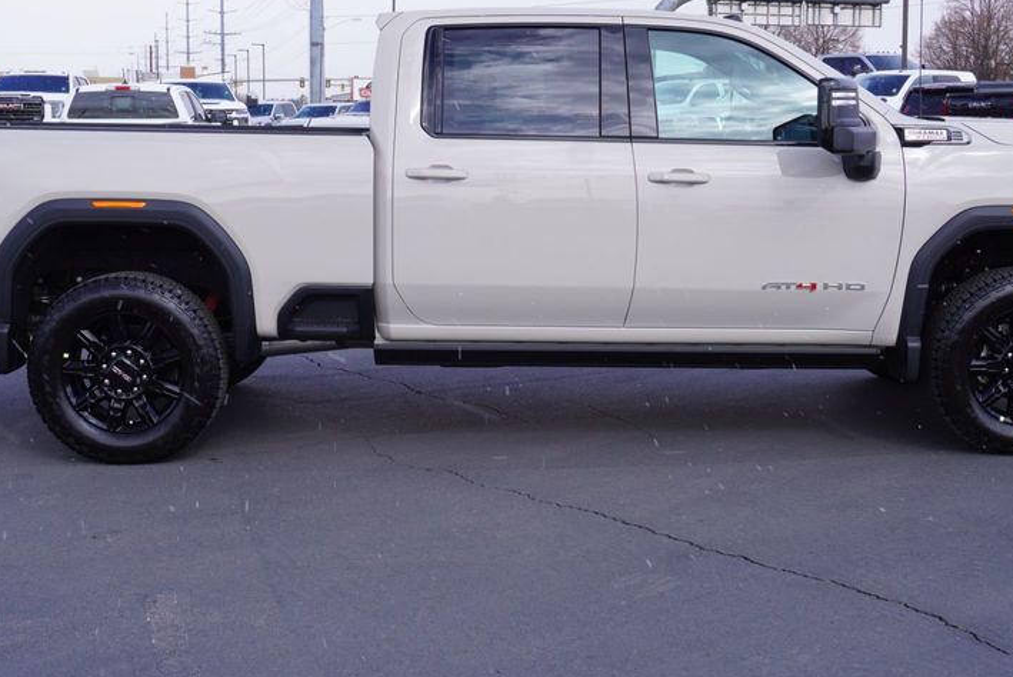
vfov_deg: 26.0
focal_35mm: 52
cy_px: 290
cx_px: 520
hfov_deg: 38.2
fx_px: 1464
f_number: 9
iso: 100
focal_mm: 24
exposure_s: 1/125
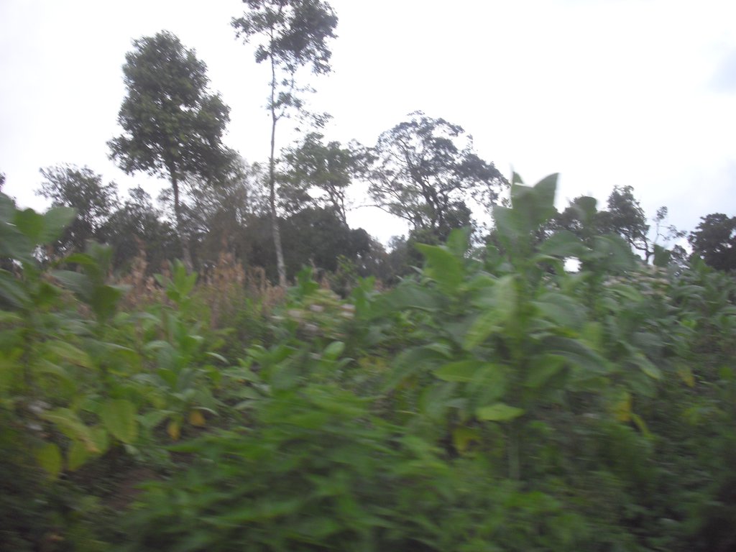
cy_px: 276
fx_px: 808
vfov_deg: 37.7
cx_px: 368
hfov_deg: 49.0
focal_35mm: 38
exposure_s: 1/100
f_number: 2.8
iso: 100
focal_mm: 6.2
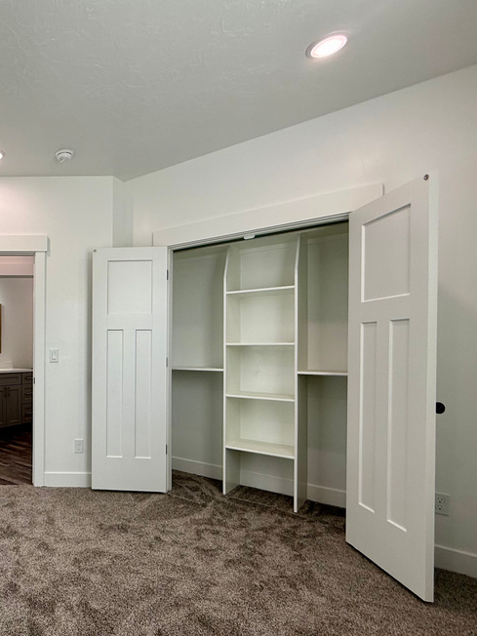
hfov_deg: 50.9
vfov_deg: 76.2
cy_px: 349
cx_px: 15
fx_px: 404
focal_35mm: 22
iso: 50
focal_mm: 2.22
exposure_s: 1/120
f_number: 2.2
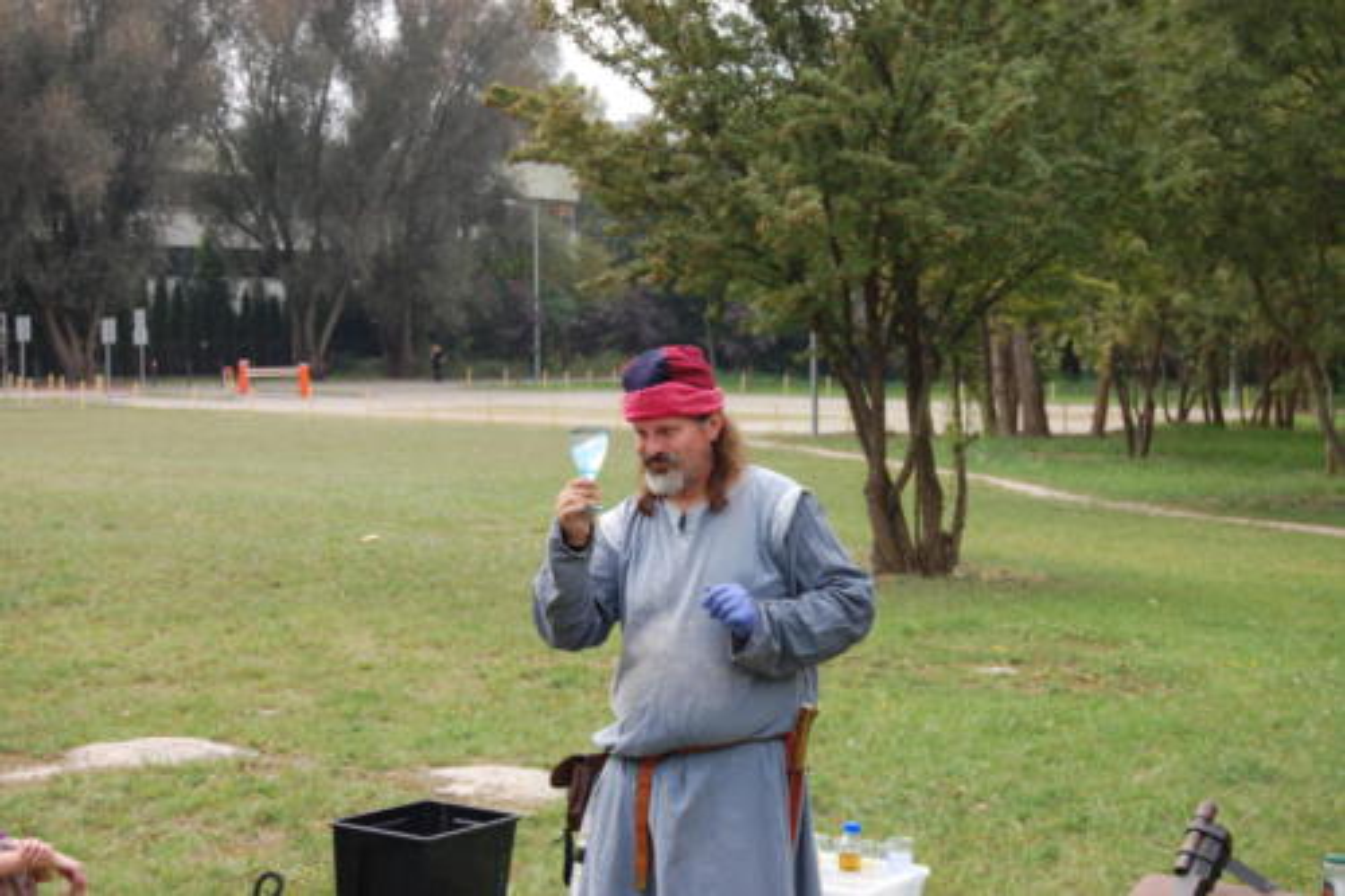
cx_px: 672
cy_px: 448
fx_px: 2577
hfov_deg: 29.3
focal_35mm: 69
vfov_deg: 19.7
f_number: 6.3
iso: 200
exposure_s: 1/160
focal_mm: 46
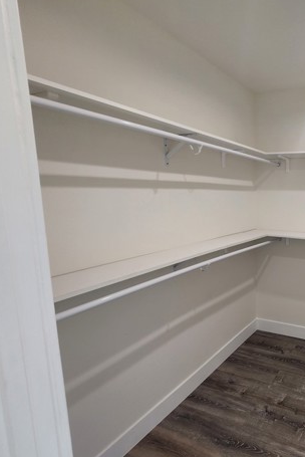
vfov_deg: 86.9
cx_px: 299
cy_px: 233
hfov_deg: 52.6
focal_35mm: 19
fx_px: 241
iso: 80
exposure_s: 1/60
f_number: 2.2
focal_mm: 2.2
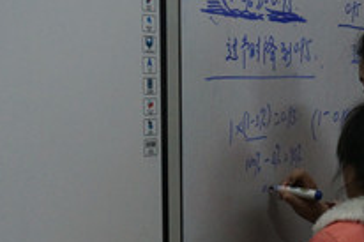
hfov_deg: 20.7
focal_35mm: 98
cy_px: 207
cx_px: 256
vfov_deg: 13.8
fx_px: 992
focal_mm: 27
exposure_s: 1/60
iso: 2000
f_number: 4.5
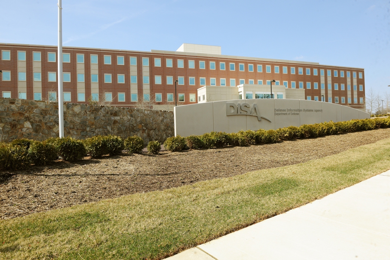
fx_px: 260
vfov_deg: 53.1
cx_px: 195
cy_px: 130
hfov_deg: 73.7
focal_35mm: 24
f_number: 9
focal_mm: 24
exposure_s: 1/320
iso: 250
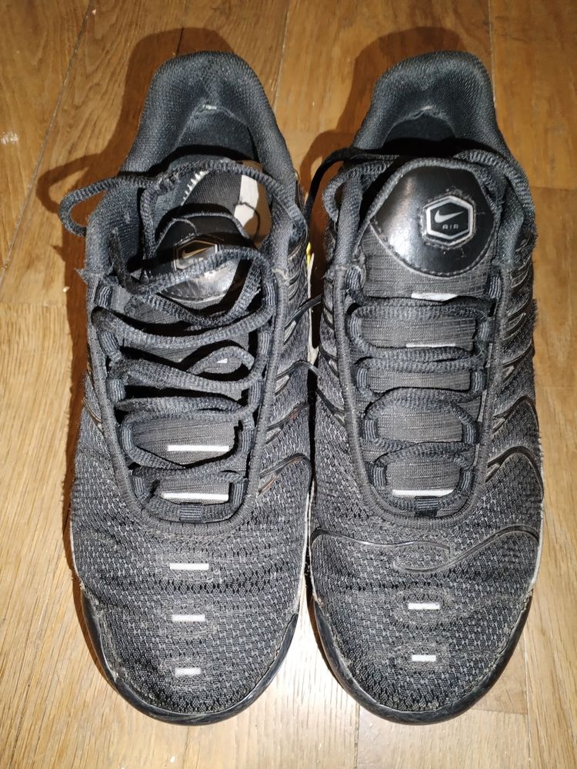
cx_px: 288
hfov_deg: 53.1
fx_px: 578
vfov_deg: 67.3
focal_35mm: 26
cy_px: 384
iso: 1340
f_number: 1.8
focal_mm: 4.75
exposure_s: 1/25
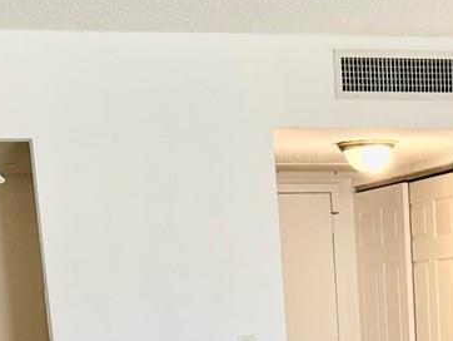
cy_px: 644
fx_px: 1388
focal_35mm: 106
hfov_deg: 18.1
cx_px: 449
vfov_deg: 12.6
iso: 200
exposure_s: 1/120
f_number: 1.78
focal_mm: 6.76
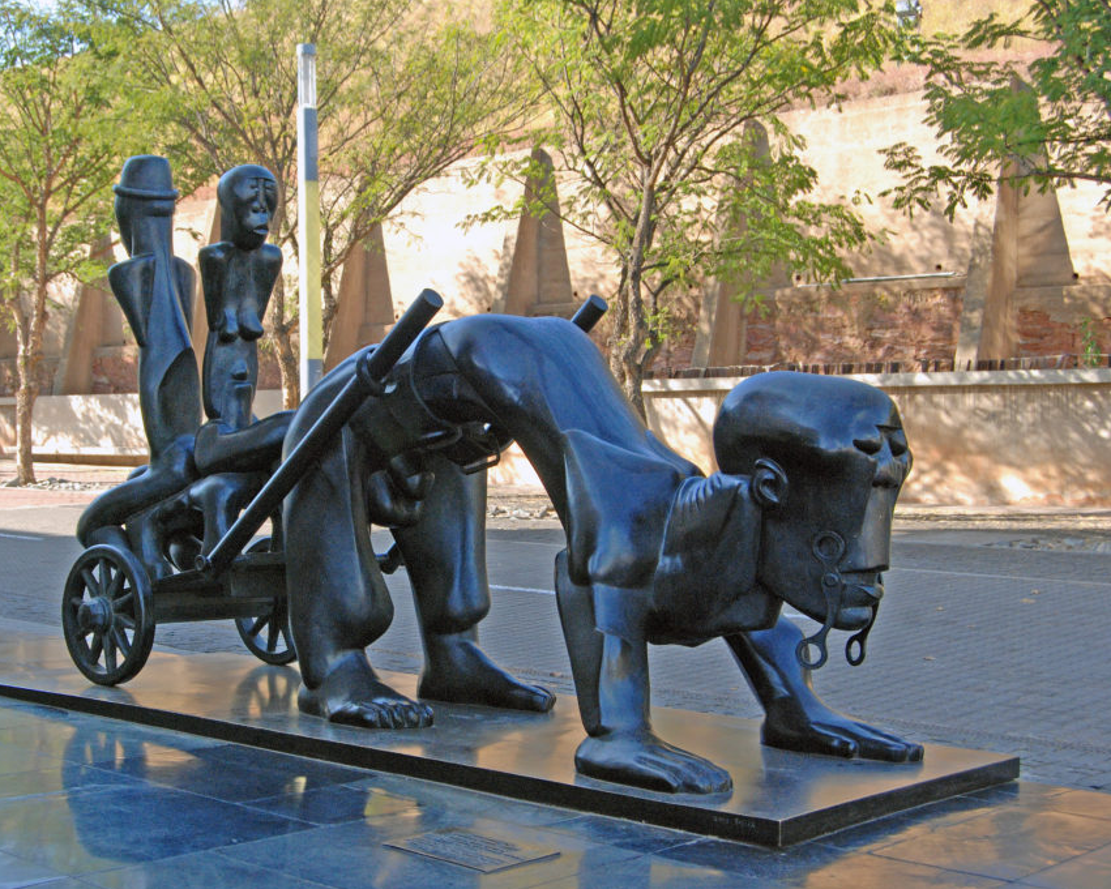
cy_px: 446
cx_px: 445
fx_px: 1729
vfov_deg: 28.8
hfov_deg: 35.5
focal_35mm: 53
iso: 400
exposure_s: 1/160
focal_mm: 31
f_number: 7.1
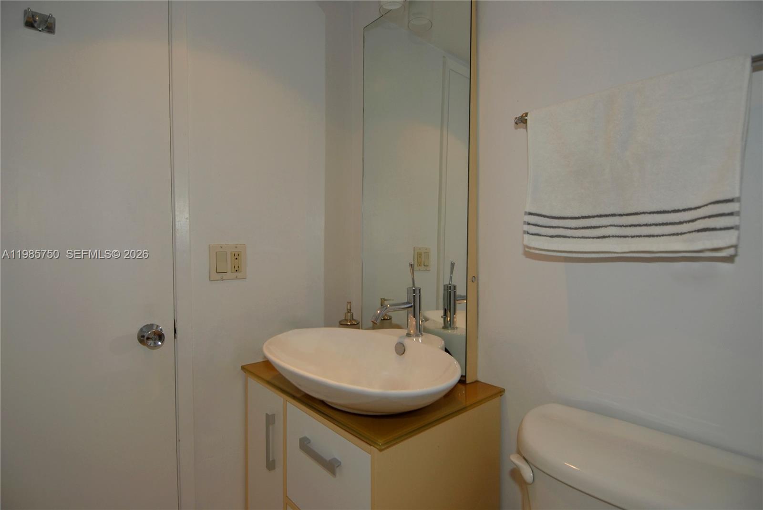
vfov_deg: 67.5
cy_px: 255
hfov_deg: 89.9
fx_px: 382
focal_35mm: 18
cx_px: 382
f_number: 5
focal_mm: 12
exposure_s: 1/60
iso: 200
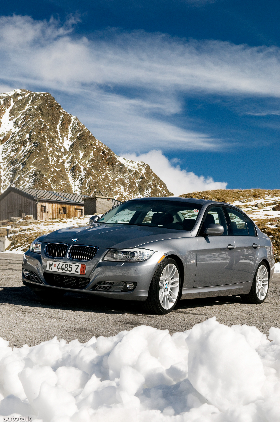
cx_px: 140
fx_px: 667
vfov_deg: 35.1
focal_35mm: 57
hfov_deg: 23.7
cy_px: 211
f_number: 10
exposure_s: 1/250
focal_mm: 38
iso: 200
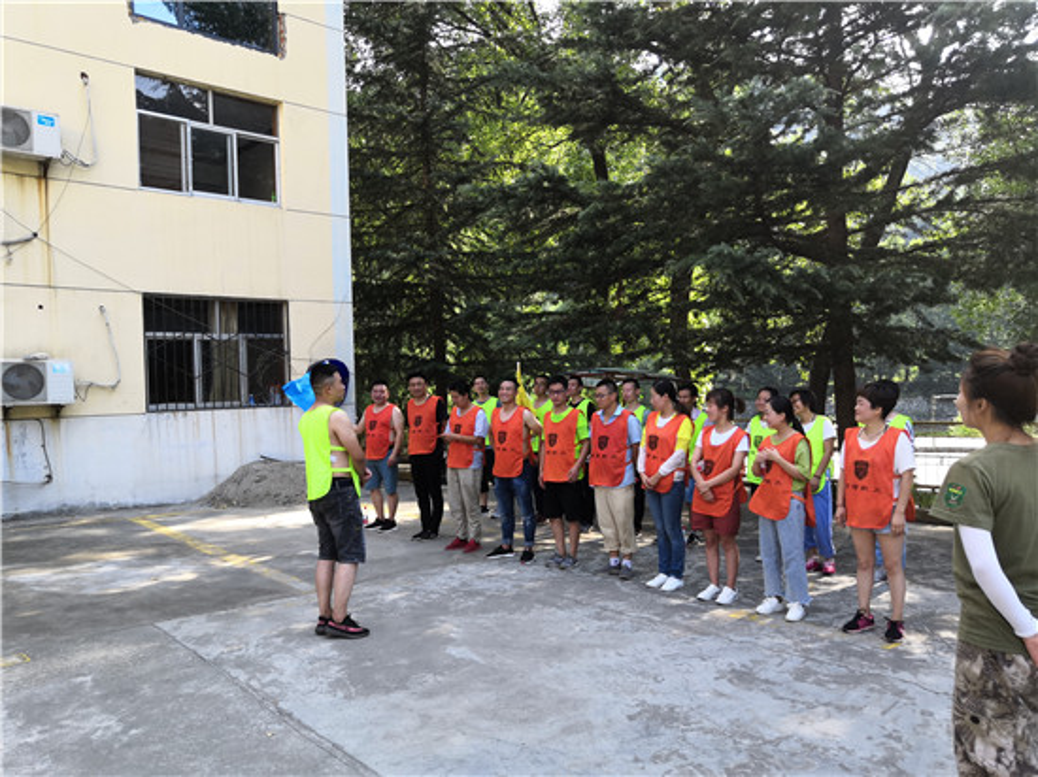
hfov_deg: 65.3
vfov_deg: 51.3
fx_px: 809
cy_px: 388
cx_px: 519
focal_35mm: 27
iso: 50
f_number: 1.8
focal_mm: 3.95
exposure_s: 1/160
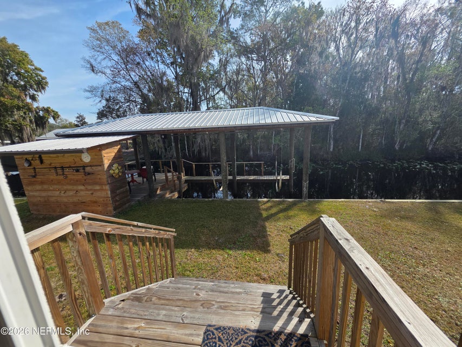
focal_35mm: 13
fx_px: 174
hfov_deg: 106.2
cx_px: 231
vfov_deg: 89.9
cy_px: 174
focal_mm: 2.2
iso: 40
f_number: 1.9
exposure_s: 1/1834
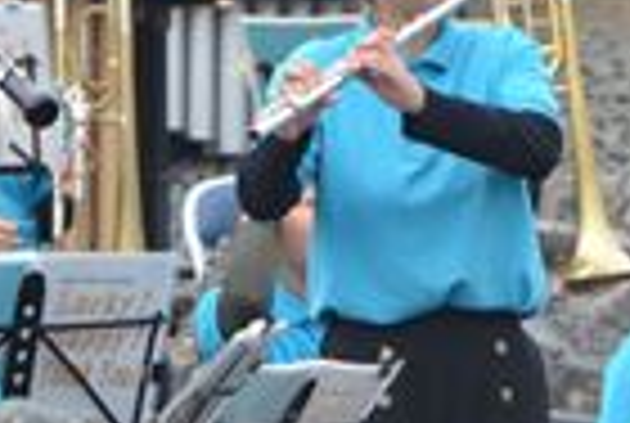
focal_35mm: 1067
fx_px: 18712
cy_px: 101
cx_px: 279
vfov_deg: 1.3
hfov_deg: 1.9
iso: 1250
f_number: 8
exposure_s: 1/250
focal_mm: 200
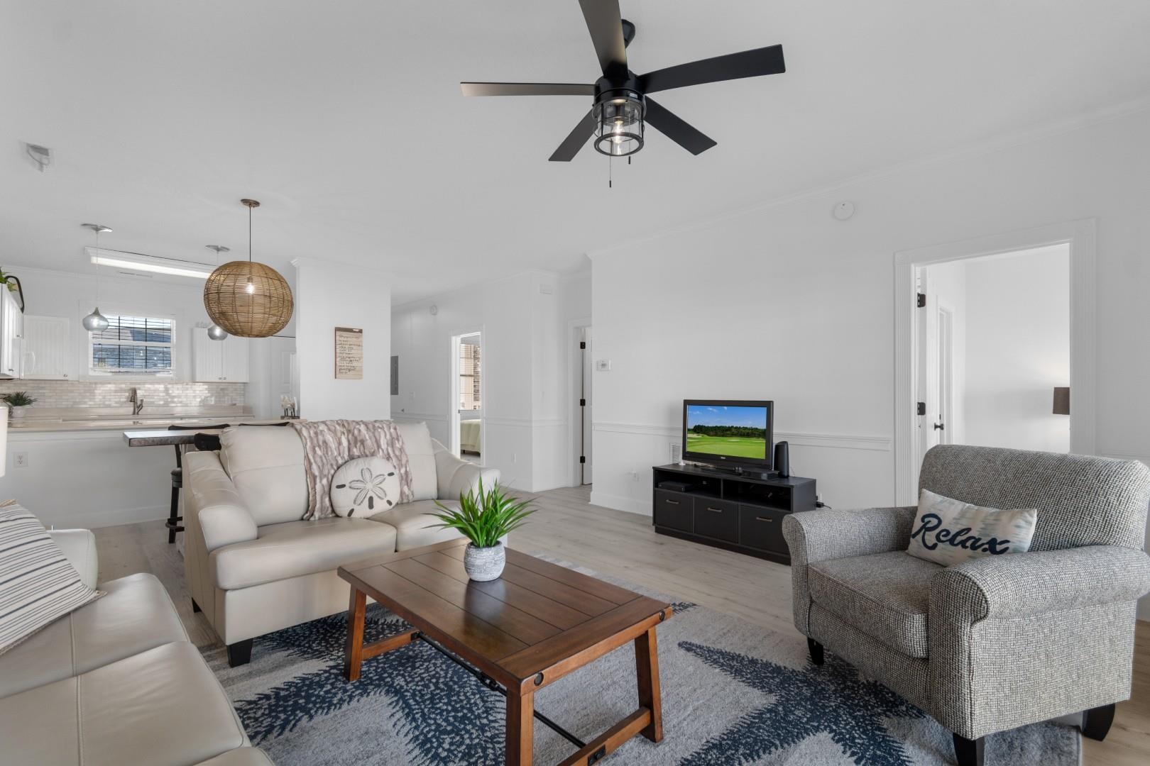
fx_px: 479
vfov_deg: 77.3
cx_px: 575
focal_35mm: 15
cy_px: 383
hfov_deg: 100.4
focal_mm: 10
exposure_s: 1/8
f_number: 4.5
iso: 100
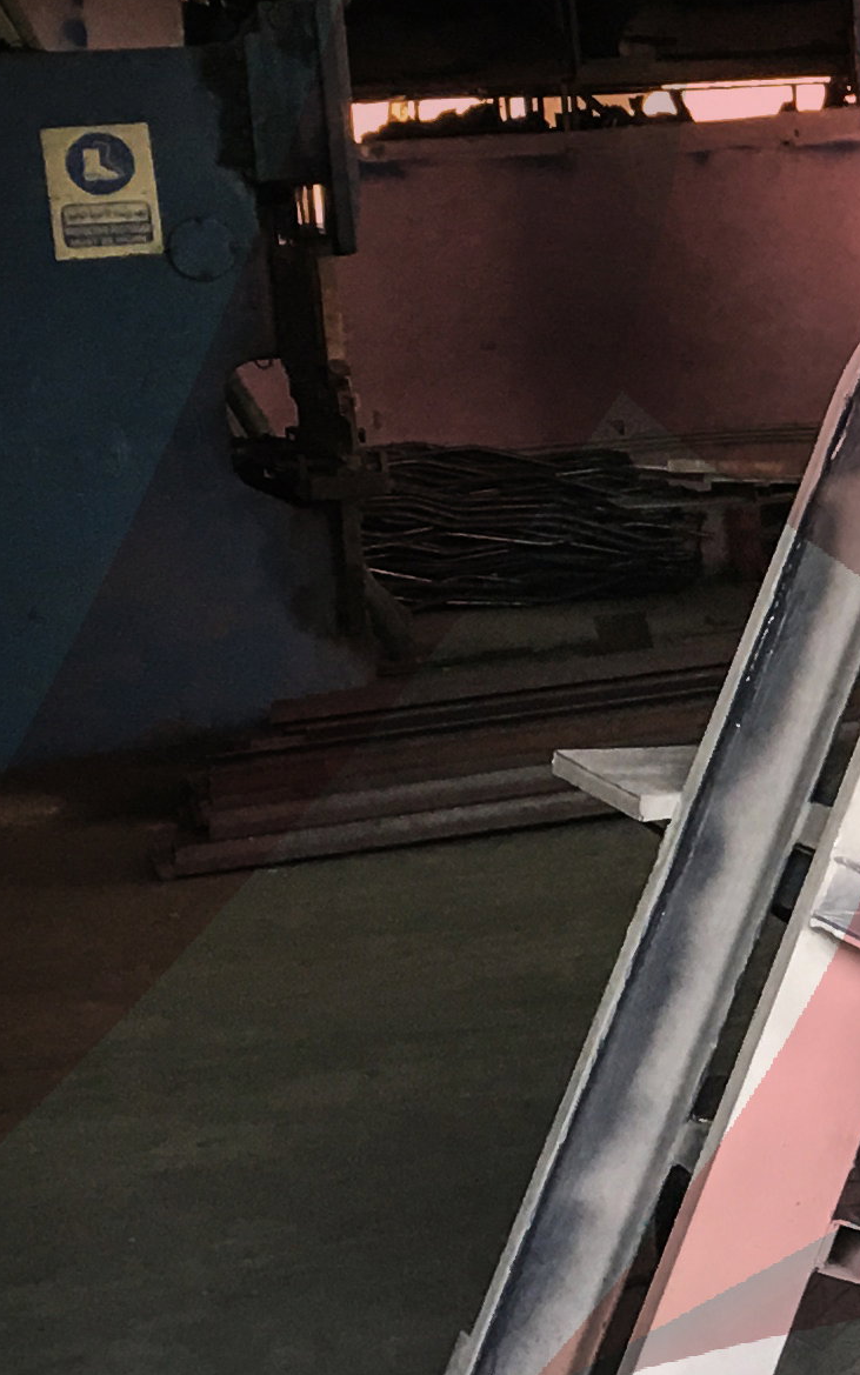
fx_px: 3974
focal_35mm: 106
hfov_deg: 11.0
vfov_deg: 19.6
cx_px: 1834
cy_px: 595
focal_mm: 4.15
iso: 40
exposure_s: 1/33
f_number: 2.2
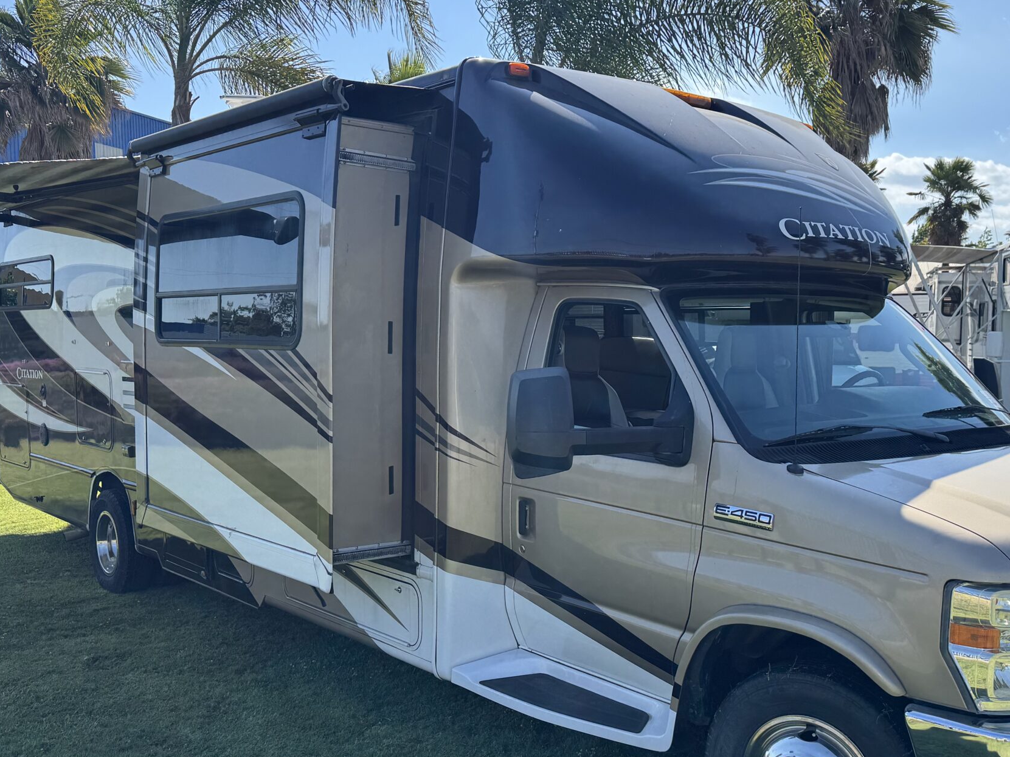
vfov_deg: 38.6
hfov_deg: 50.0
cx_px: 572
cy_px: 404
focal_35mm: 37
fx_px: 1079
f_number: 1.78
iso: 80
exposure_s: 1/2710
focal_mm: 6.76
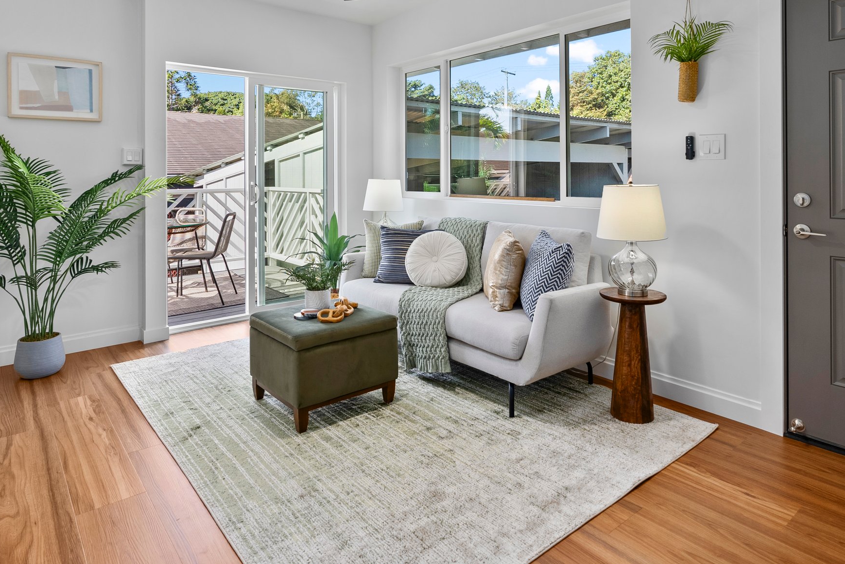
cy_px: 168
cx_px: 441
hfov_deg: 76.0
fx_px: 540
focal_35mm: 23
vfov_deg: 53.5
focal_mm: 16
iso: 320
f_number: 7.1
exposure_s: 1/13
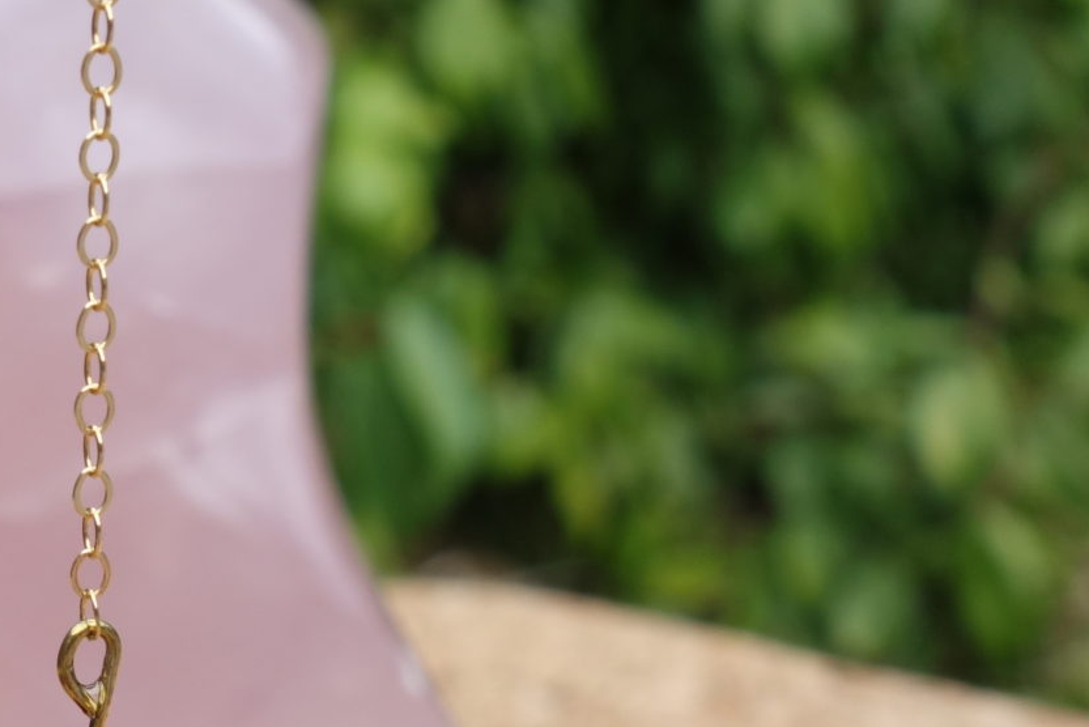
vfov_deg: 15.8
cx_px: -353
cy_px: 194
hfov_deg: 21.3
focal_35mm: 86
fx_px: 2602
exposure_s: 1/100
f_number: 5.6
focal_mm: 10.4
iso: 125
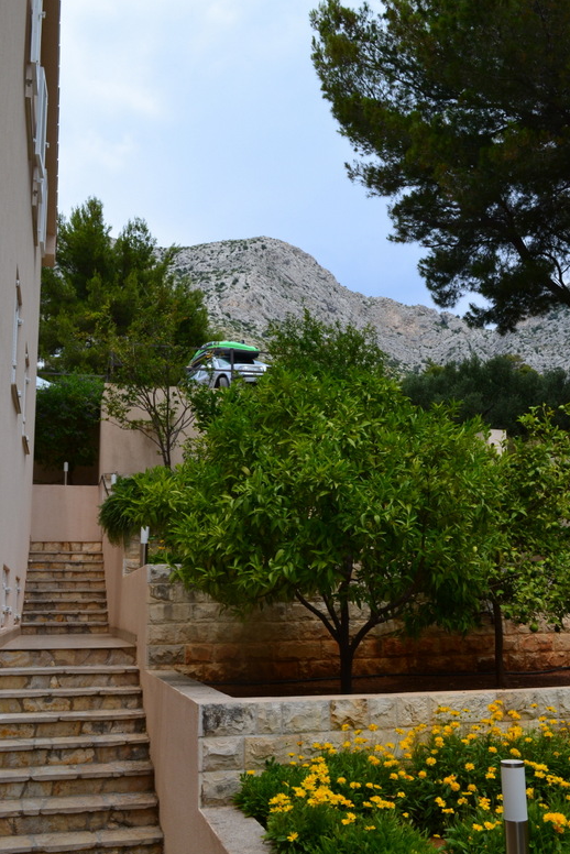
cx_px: 292
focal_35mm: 34
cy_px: 438
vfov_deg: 55.8
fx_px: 807
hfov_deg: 38.9
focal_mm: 22
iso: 400
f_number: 11
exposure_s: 1/400
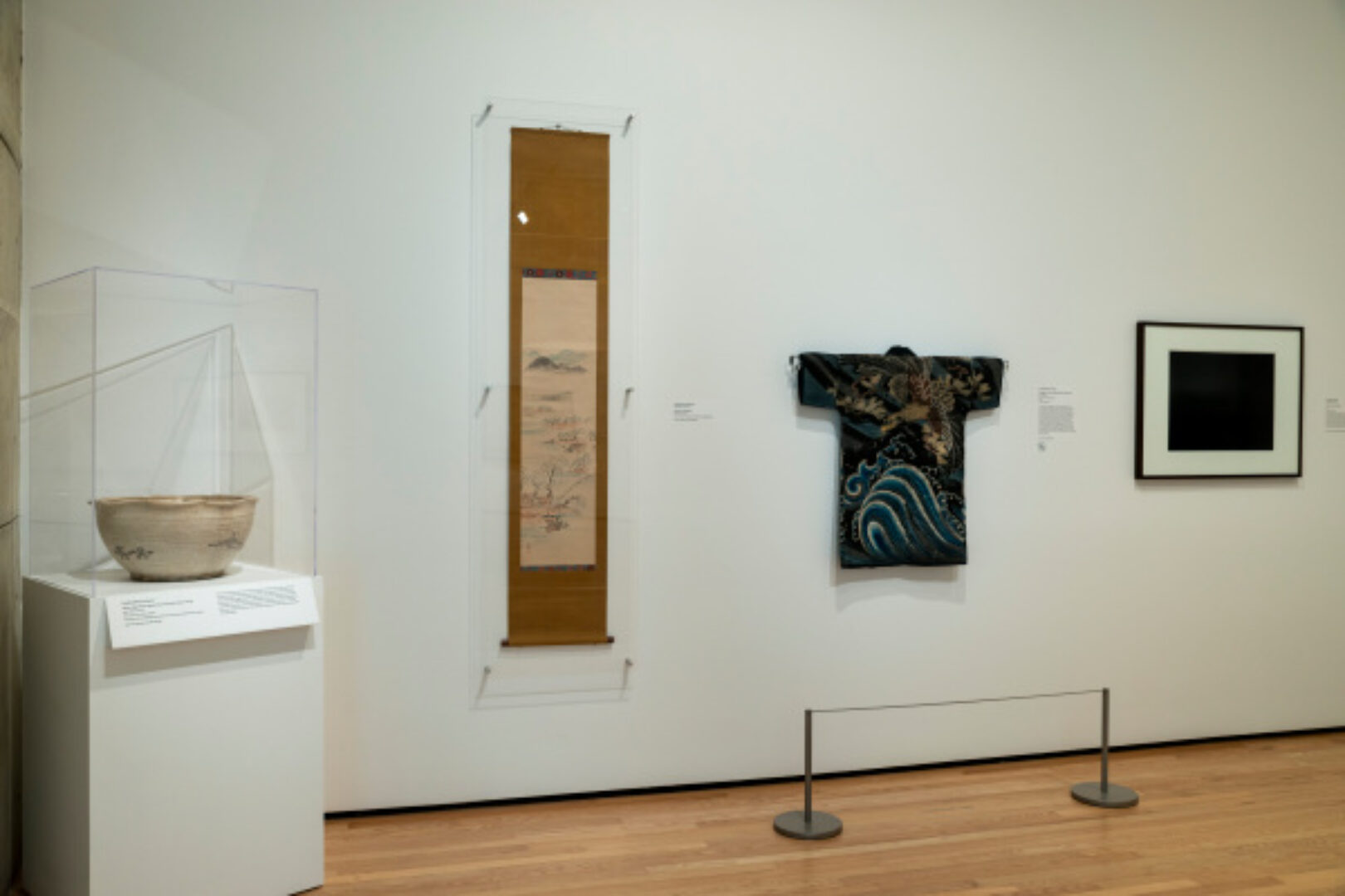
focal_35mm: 32
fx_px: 1195
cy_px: 448
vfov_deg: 41.1
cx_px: 672
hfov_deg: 58.7
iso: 400
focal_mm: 32
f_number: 7.1
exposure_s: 1/2.5
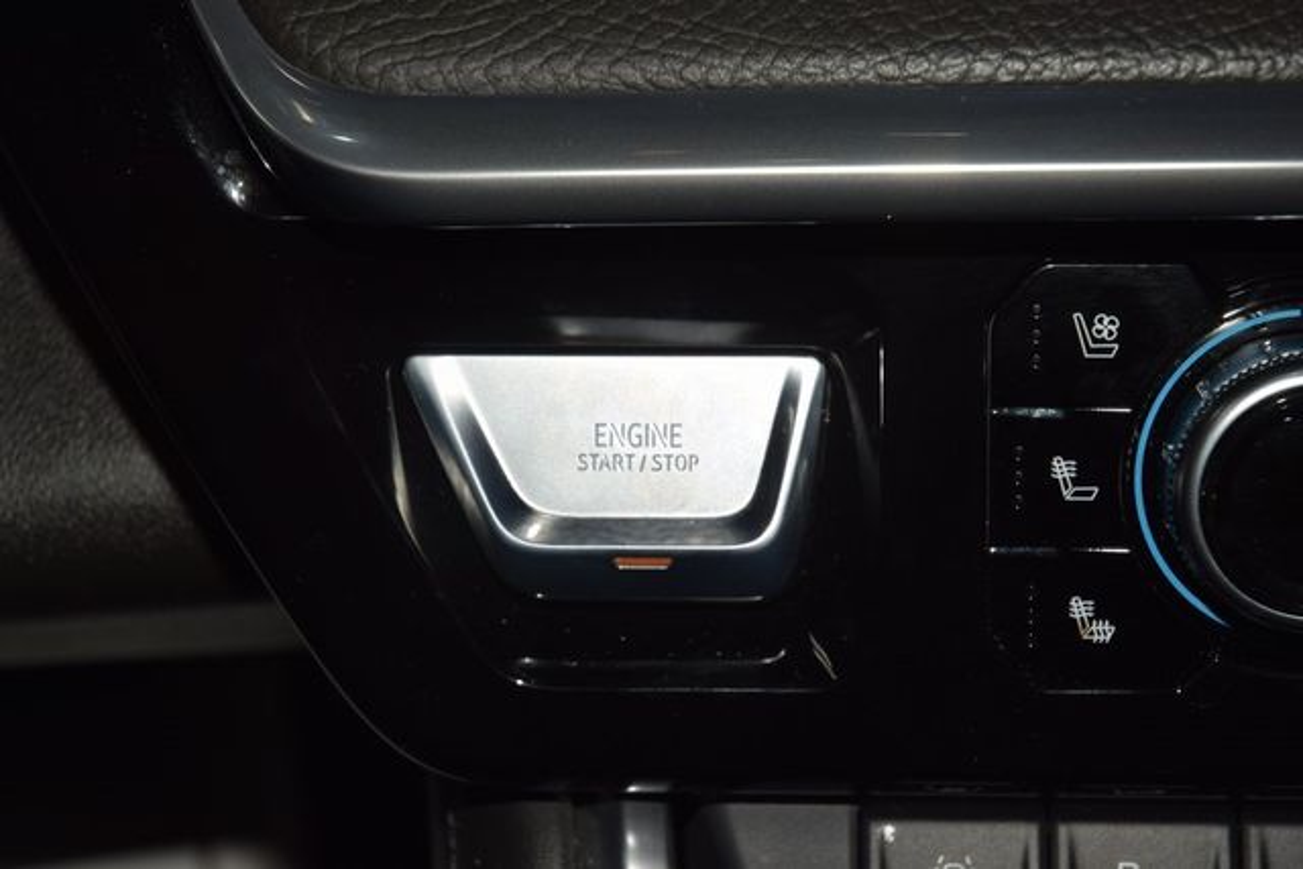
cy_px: 434
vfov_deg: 13.0
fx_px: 3801
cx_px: 652
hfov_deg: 19.5
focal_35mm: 105
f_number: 8
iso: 100
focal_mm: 70
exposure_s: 1/125
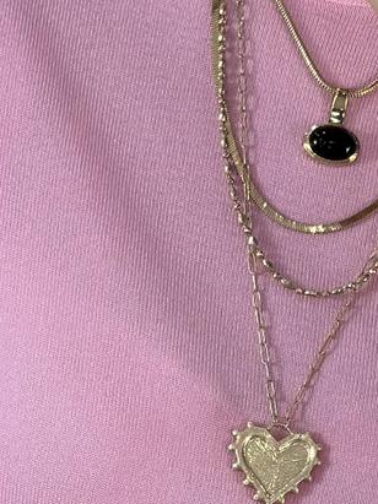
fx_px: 2724
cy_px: 608
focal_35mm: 187
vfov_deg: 10.4
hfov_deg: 7.9
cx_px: 216
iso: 80
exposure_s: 1/267
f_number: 1.78
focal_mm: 6.86
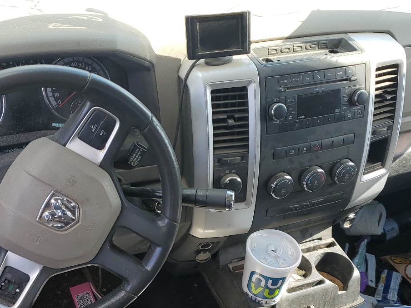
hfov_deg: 41.2
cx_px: 202
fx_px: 546
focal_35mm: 46
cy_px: 239
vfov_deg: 30.9
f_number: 1.5
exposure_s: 1/417
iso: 50
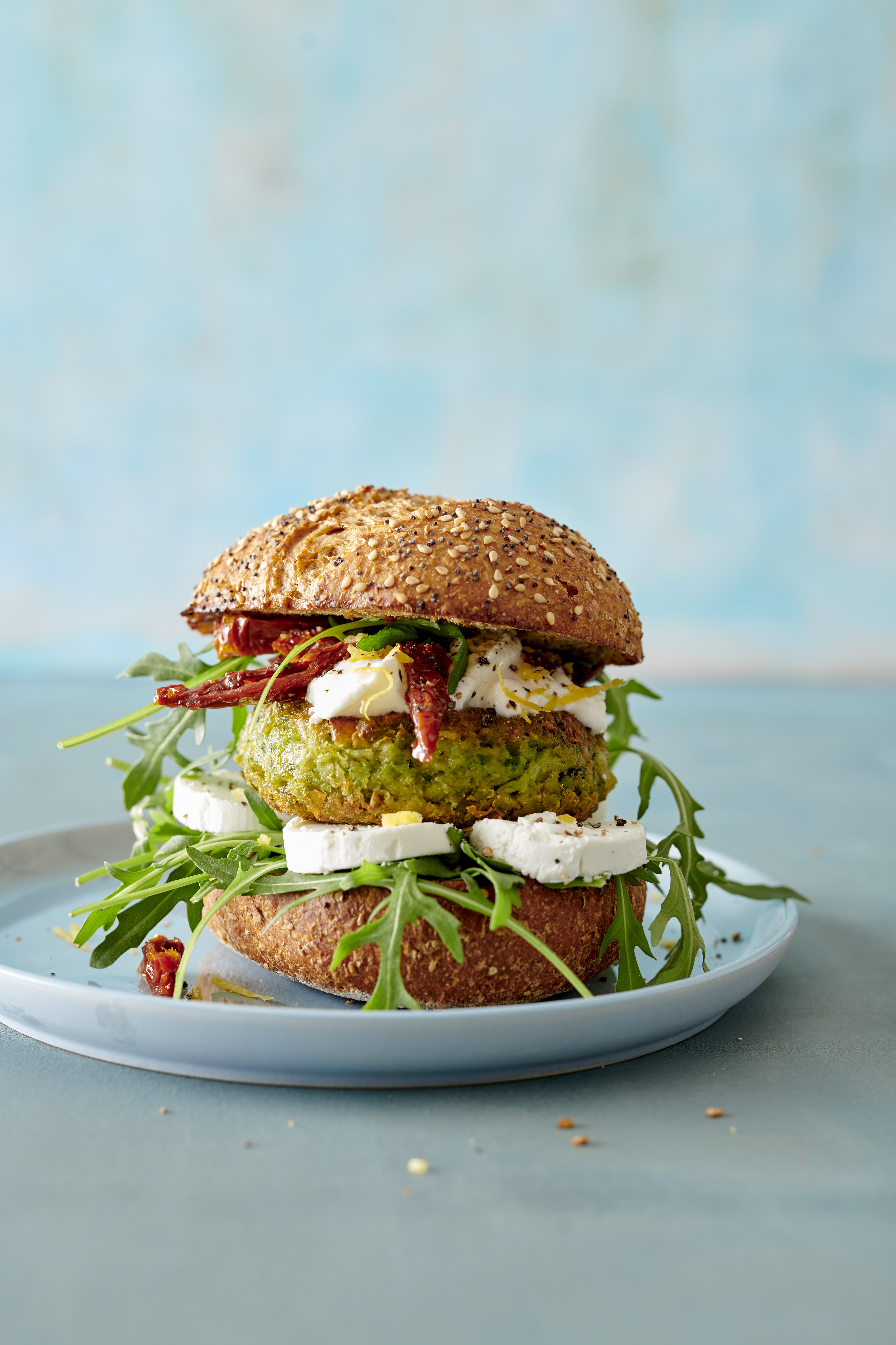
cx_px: 448
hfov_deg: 27.0
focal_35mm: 50
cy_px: 672
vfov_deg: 39.6
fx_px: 1867
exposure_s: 1/125
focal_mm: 50
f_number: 5.6
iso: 64
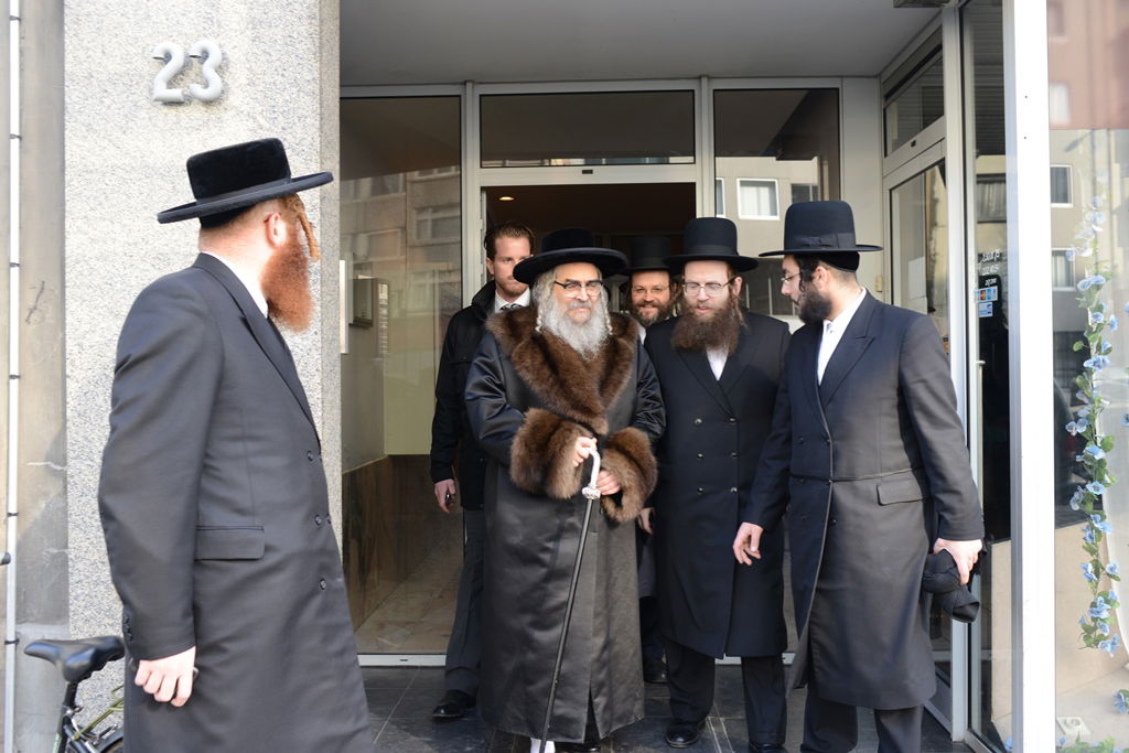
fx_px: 1098
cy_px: 376
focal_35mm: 35
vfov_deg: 37.9
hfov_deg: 54.4
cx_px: 564
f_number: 5.6
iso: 640
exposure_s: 1/160
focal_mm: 35
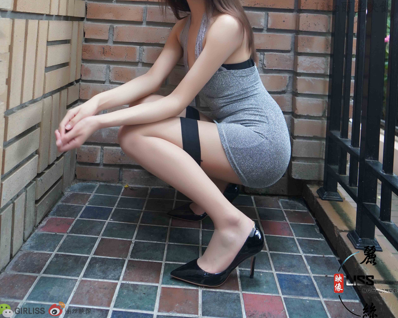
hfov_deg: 51.5
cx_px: 200
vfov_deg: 38.3
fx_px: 412
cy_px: 13
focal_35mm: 35
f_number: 4
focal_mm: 24
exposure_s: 1/160
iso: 1250
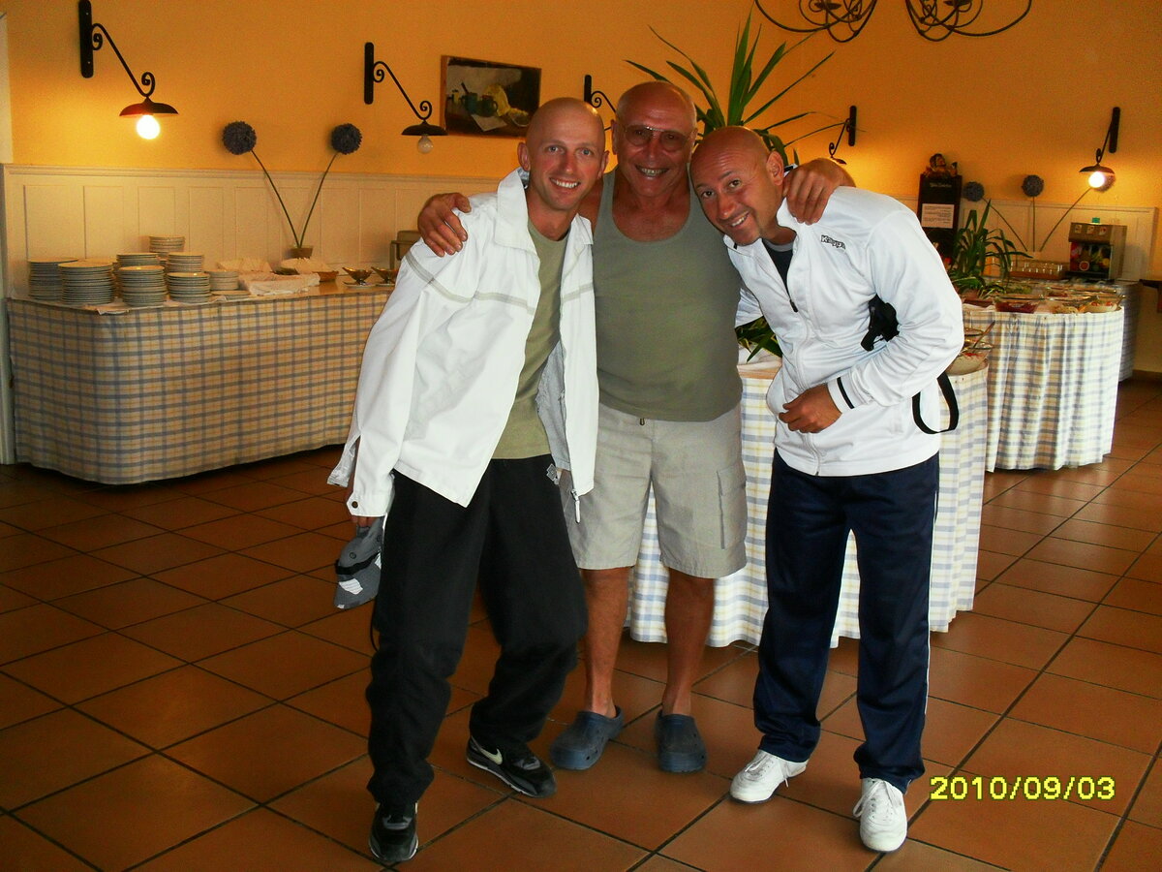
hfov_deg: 52.6
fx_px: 1175
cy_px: 436
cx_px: 581
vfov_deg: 40.7
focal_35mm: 35
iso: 200
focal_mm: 6.3
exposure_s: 1/45
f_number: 3.2
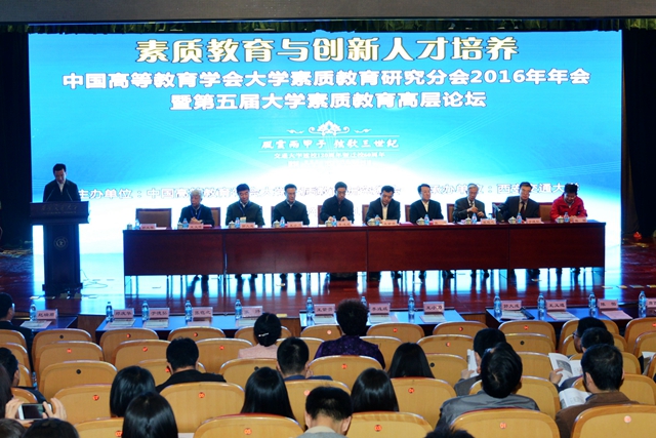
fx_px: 547
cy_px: 219
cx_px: 328
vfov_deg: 43.6
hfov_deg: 61.9
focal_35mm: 30
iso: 1250
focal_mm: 30
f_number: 5
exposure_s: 1/60
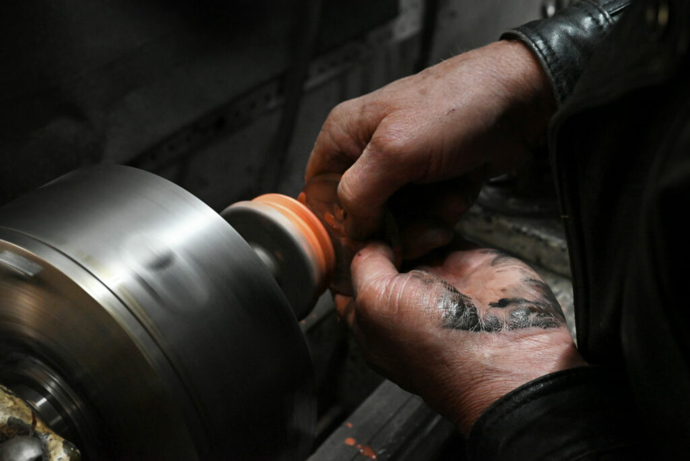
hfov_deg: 39.6
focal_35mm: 50
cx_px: 345
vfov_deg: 27.0
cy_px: 230
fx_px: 959
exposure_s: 1/250
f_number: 8
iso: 6400
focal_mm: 50
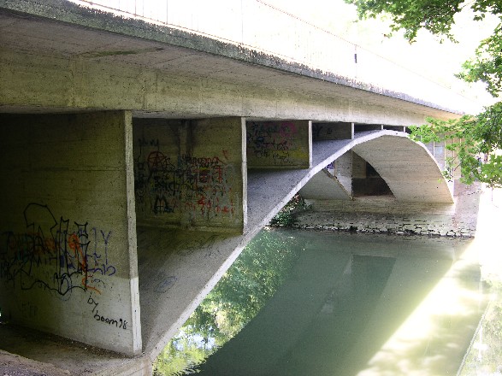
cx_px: 251
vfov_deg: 40.7
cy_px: 188
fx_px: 507
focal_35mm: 35
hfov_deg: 52.6
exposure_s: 1/17.8
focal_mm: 8.9
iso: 50
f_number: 2.8
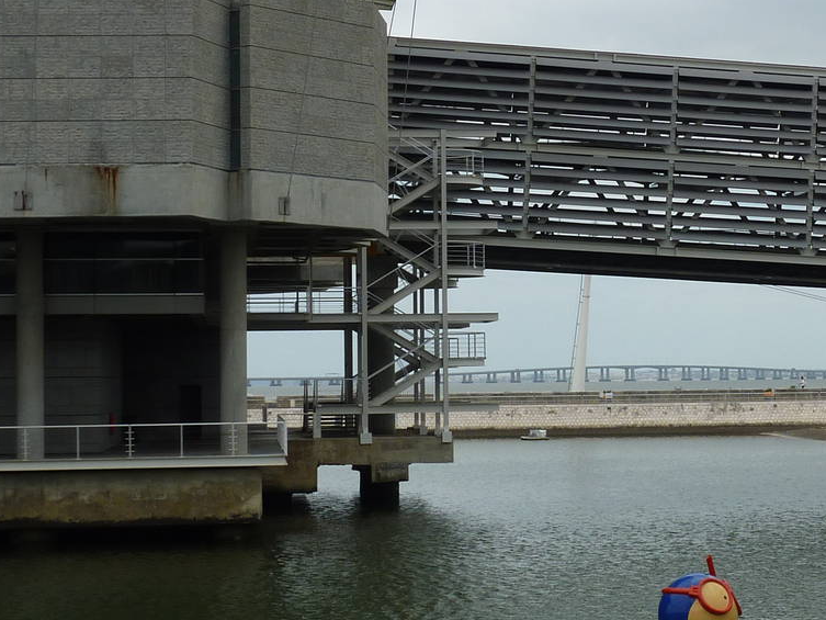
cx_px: 620
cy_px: 286
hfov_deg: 19.1
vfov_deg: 14.5
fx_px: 2434
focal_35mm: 102
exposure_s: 1/500
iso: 80
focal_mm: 7.9
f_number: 5
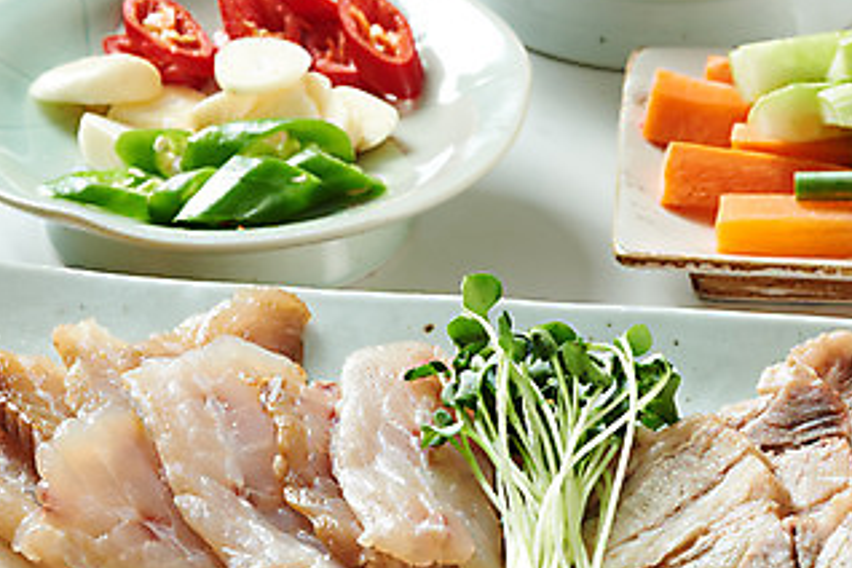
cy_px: 217
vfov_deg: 6.9
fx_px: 4686
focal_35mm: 198
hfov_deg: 10.4
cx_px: 352
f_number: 22
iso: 250
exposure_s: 1/125
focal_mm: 105
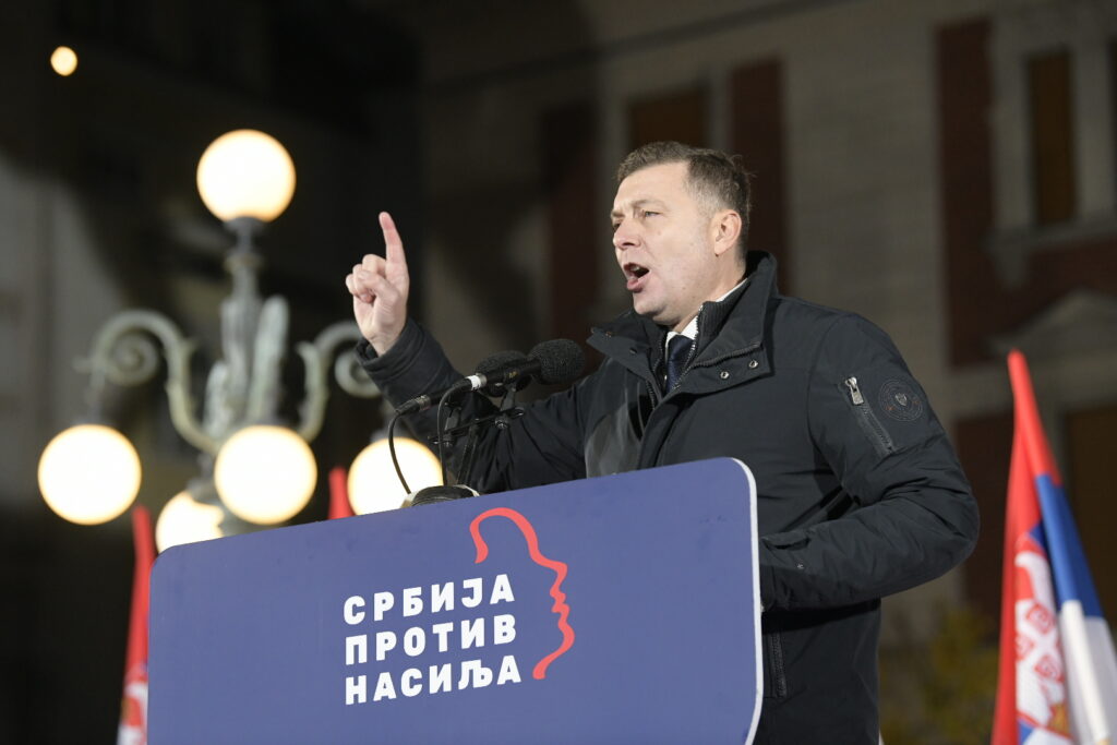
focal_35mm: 130
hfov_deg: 15.8
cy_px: 372
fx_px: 4034
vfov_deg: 10.6
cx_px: 558
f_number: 4
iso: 2500
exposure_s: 1/500
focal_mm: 130
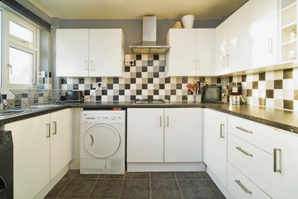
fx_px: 132
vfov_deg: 73.8
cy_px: 100
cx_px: 149
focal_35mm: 16
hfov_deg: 96.7
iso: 125
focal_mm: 16
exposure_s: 1/5
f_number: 8
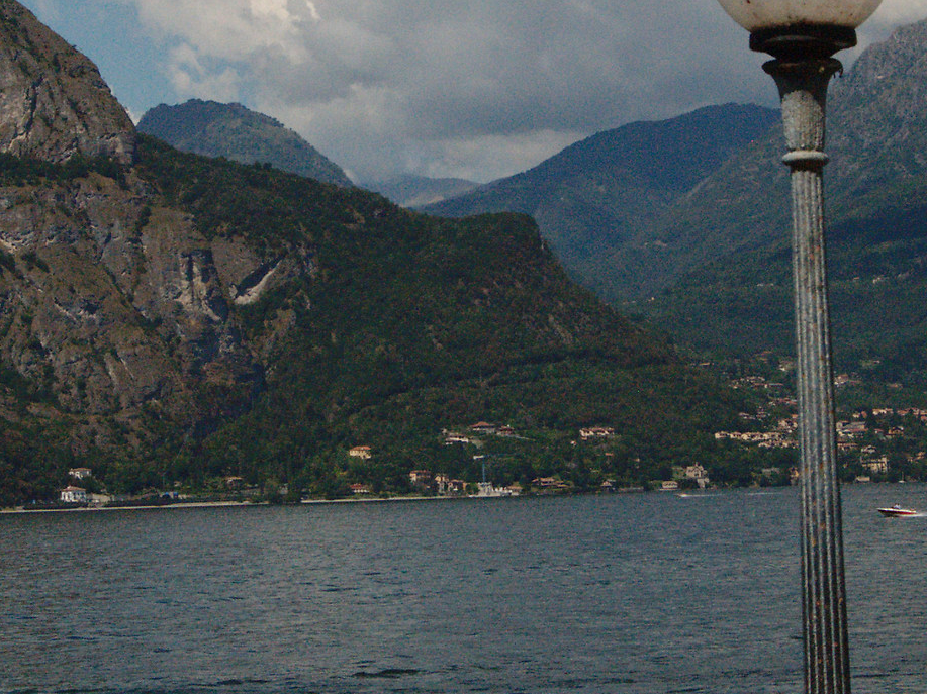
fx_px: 3239
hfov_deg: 16.3
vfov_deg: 12.2
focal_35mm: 121
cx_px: 518
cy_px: 192
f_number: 10
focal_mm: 32
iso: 1000
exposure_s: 1/2000
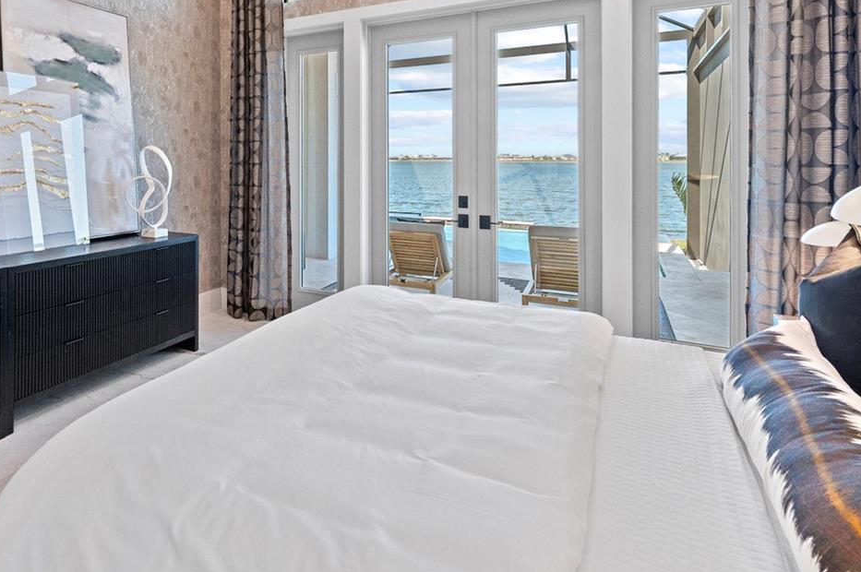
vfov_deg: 51.2
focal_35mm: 24
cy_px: 157
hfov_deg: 68.8
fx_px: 573
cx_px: 212
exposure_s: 1/4
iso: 200
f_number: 9
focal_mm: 14
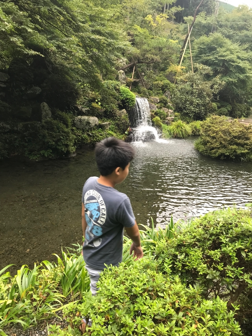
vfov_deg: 63.4
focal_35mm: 28
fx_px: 272
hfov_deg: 49.7
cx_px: 126
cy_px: 168
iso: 25
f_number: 1.8
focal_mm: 3.99
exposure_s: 1/120
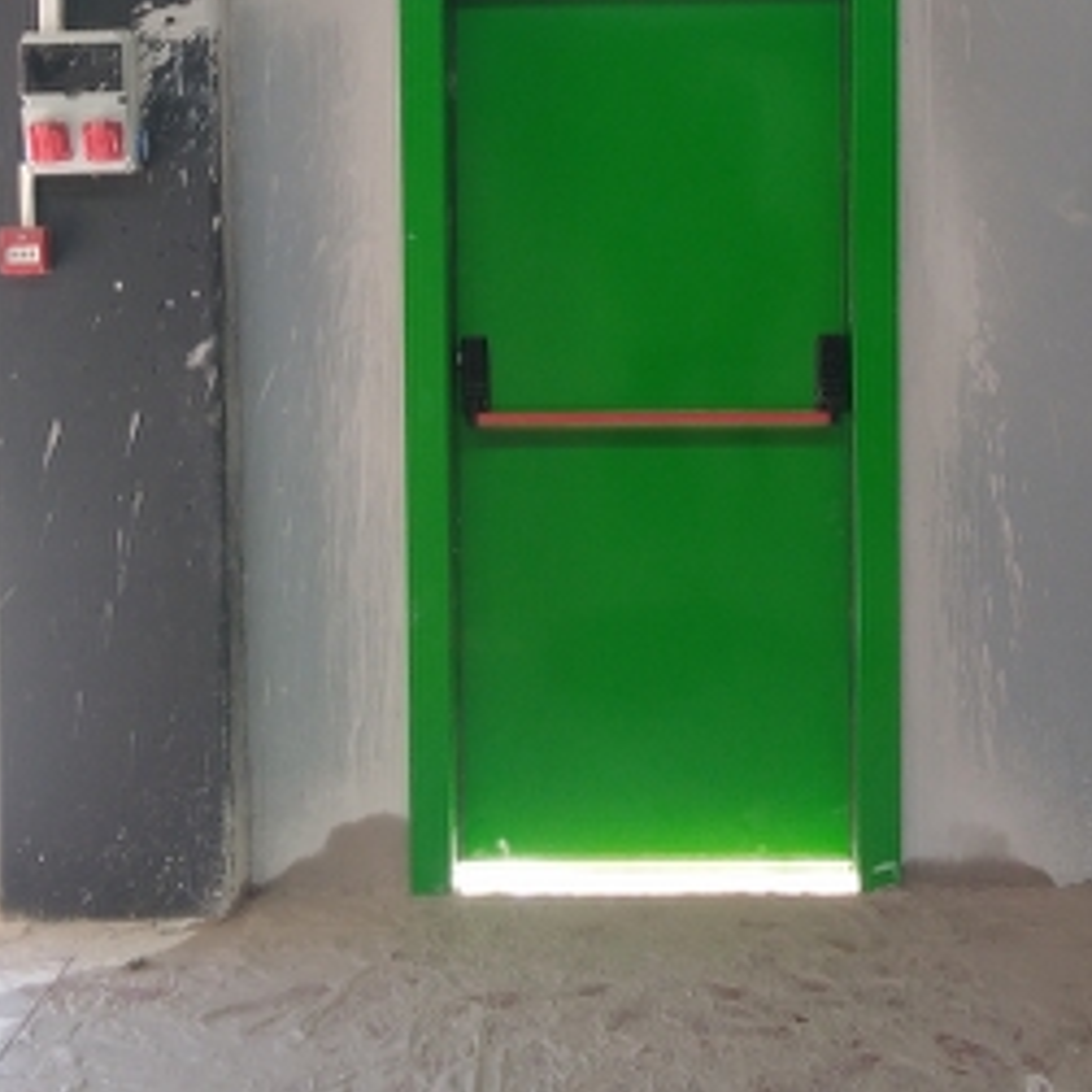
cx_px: 626
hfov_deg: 31.0
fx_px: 1963
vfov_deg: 30.4
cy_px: 222
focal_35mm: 55
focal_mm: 3.6
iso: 105
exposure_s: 1/33.3
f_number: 1.8
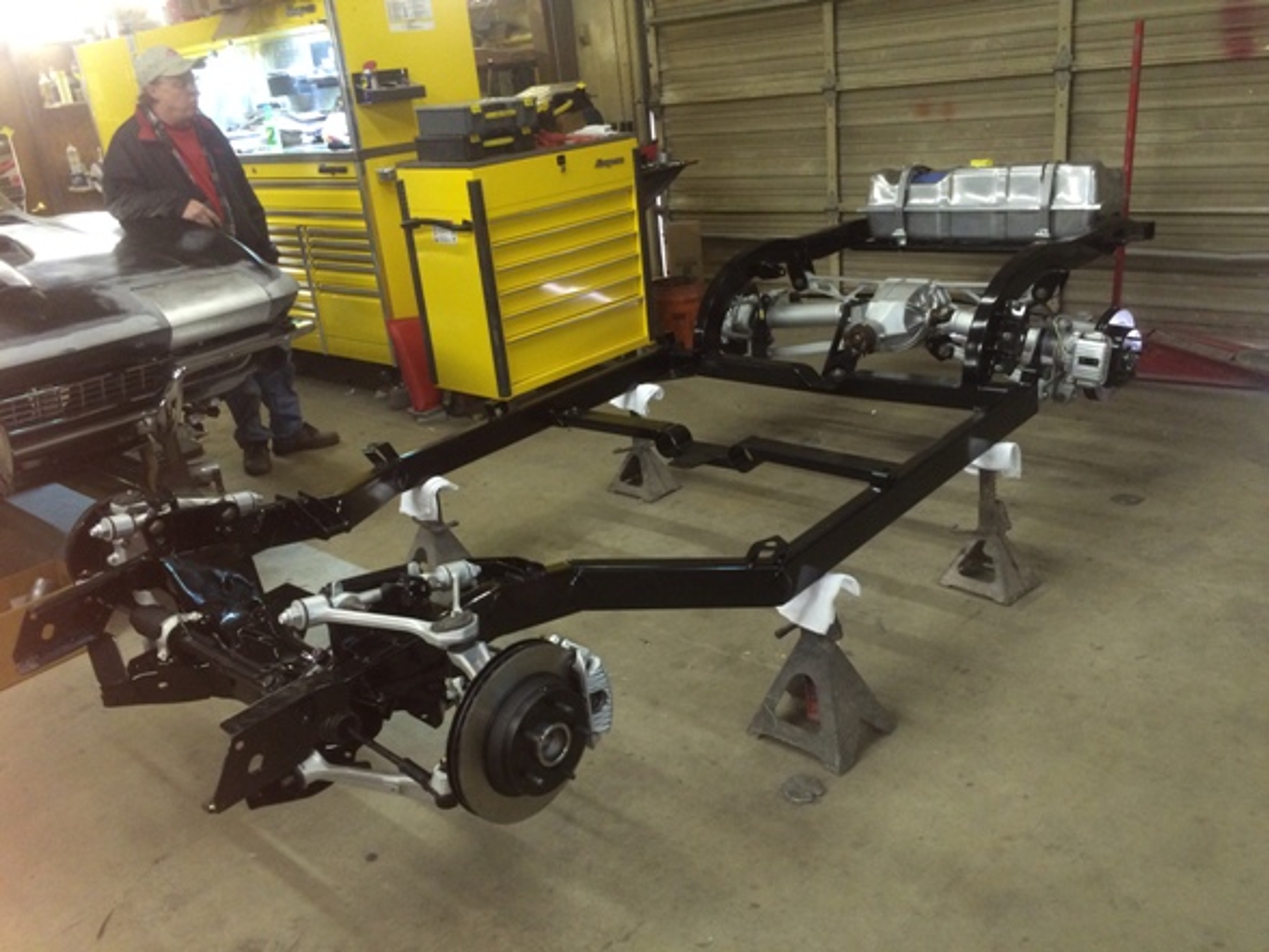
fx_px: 1063
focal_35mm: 29
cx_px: 634
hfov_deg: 61.7
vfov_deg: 48.2
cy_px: 476
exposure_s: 1/20
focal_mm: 4.15
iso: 250
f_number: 2.2
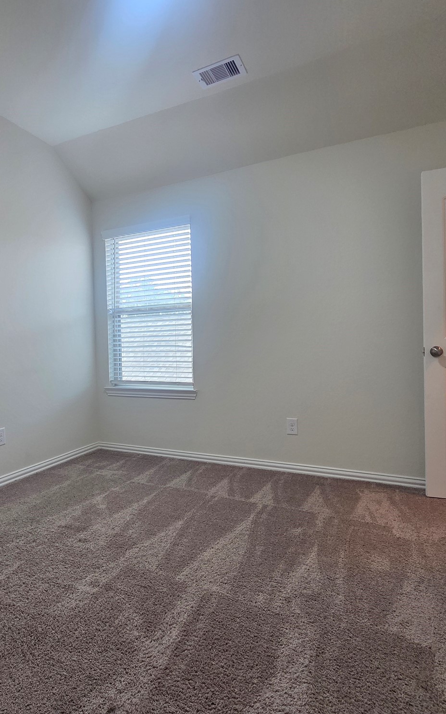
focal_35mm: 19
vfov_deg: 88.0
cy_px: 361
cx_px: 161
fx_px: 370
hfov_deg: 61.2
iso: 200
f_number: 2.2
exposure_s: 1/120
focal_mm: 2.2
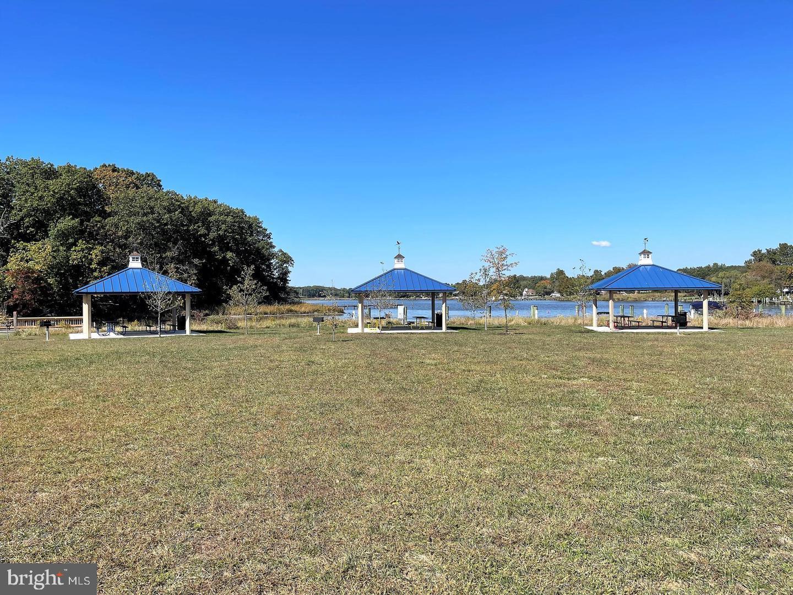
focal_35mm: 26
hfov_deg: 67.3
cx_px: 396
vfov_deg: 53.1
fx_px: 596
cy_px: 298
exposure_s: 1/3788
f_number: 1.6
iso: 32
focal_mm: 5.1
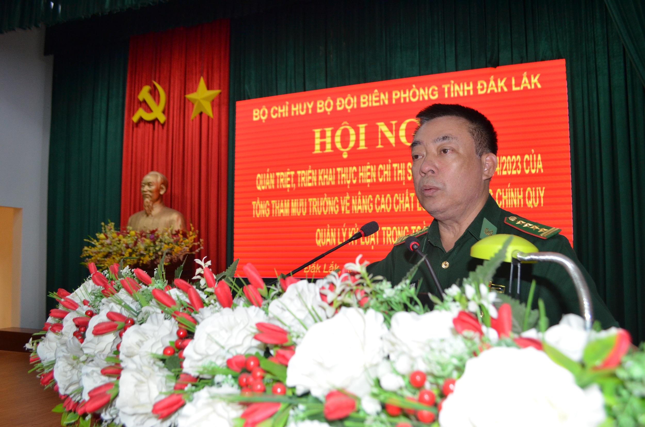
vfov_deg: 47.7
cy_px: 214
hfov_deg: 67.5
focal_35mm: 27
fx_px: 483
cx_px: 322
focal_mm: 18
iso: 800
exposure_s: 1/160
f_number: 5
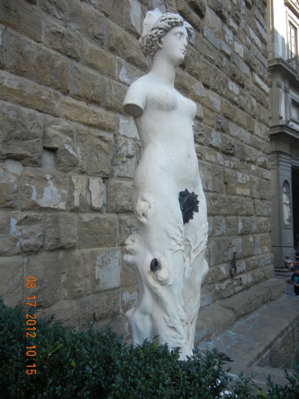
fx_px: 346
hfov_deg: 46.8
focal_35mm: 30
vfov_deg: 60.0
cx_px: 150
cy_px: 200
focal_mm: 5.4
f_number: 3.5
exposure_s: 1/272
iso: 160
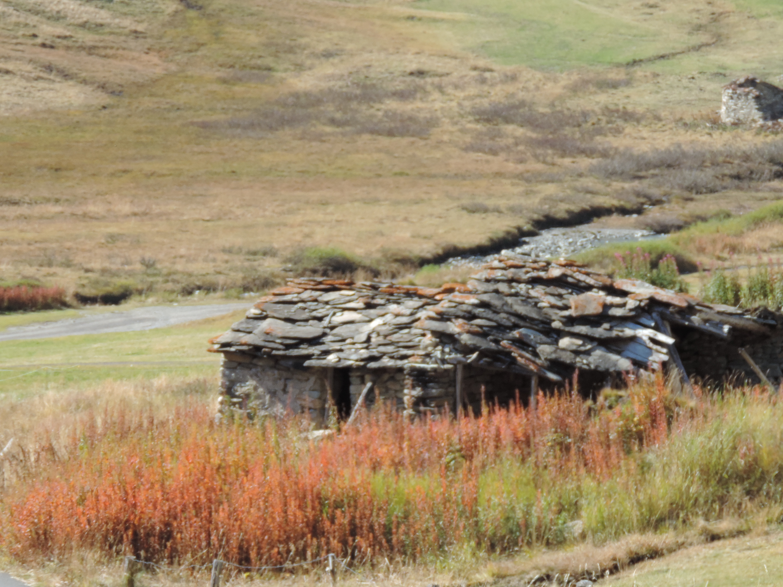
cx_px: 426
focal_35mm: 309
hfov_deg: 6.4
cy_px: 320
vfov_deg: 4.8
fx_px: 6990
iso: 80
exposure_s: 1/200
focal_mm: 35.6
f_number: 4.6
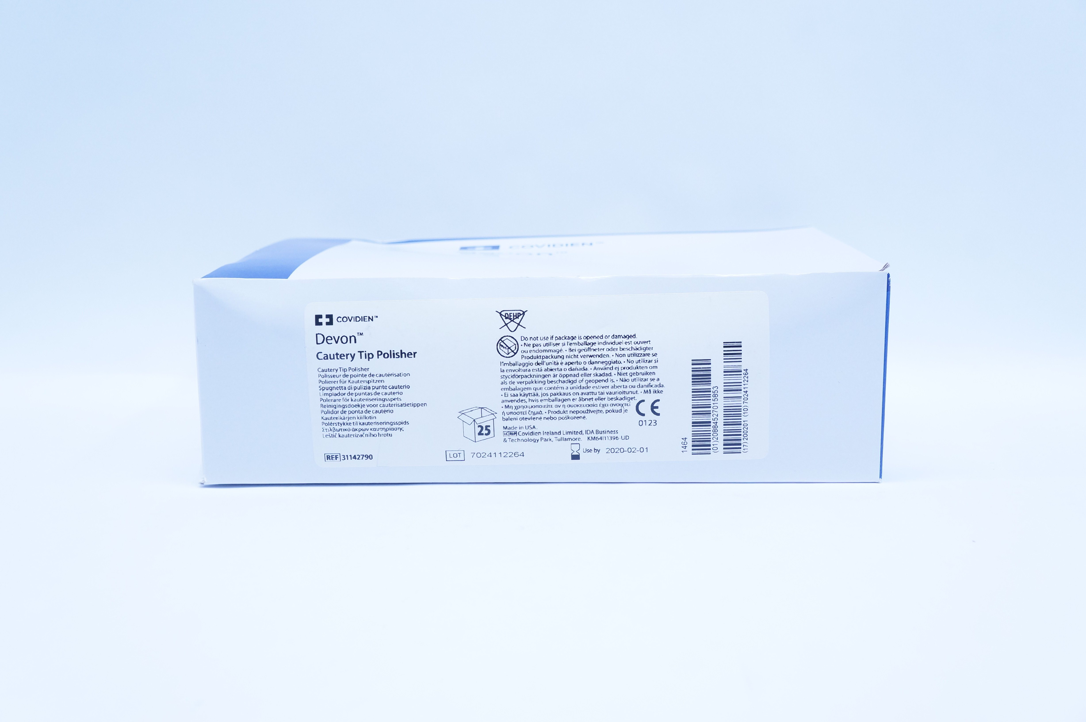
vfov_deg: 32.9
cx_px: 543
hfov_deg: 48.0
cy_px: 361
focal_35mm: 40
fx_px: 1220
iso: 800
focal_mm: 27
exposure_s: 1/125
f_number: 5.6
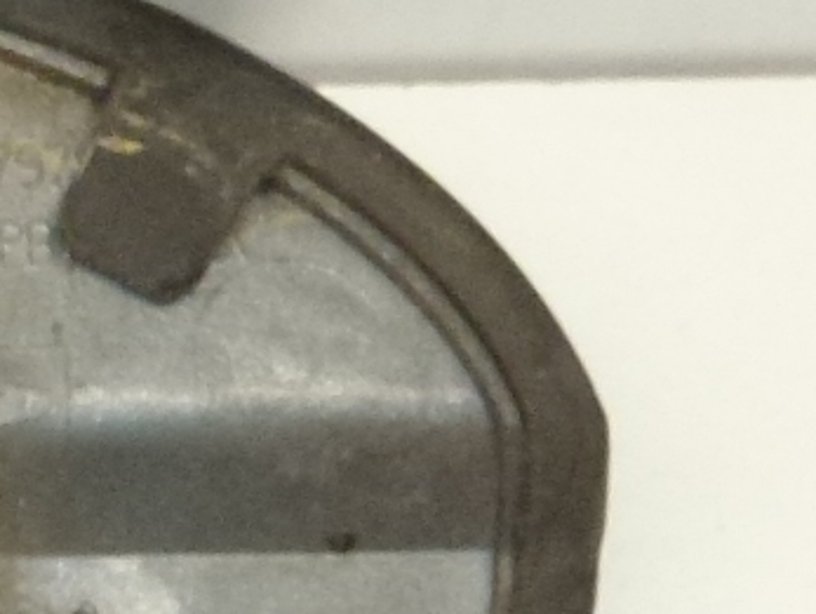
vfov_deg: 4.4
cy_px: 687
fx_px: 7929
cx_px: -995
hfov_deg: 5.7
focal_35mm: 336
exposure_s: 1/160
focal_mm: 10.1
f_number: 4.4
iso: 400
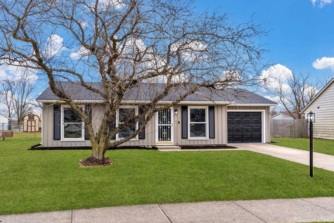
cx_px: 167
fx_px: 271
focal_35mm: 29
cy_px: 112
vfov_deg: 44.6
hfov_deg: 63.2
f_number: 4
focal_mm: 19.5
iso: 1000
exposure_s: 1/4000
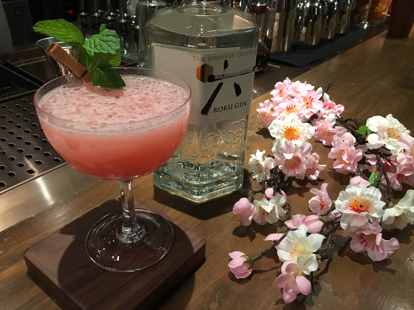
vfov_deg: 48.2
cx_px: 207
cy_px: 155
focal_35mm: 29
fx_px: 347
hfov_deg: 61.7
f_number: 2.2
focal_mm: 4.15
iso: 200
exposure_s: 1/30
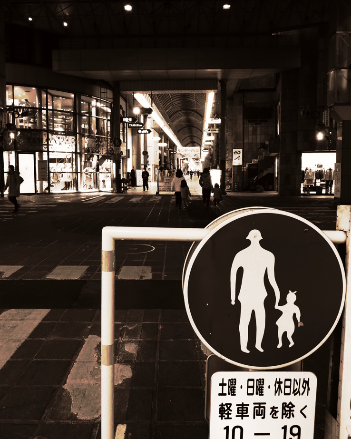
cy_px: 204
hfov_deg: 54.9
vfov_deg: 66.0
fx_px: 338
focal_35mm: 26
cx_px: 178
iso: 400
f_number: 2.8
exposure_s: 1/25
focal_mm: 4.3
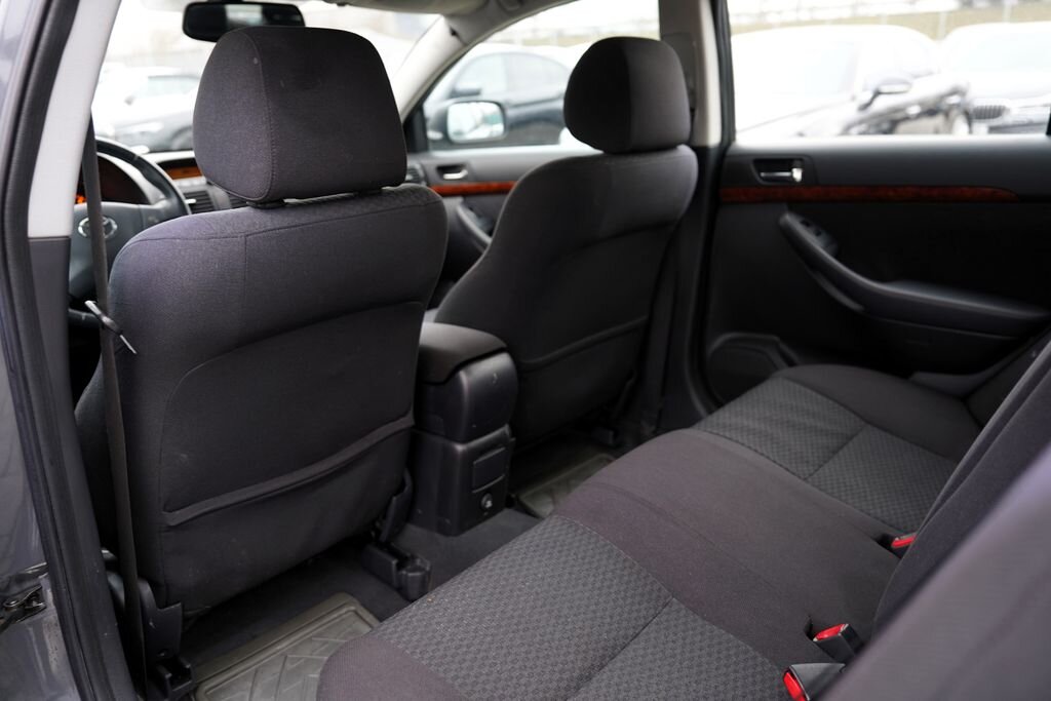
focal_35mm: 28
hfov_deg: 65.5
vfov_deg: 46.4
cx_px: 526
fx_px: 818
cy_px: 350
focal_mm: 28
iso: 320
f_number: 2.8
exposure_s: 1/30
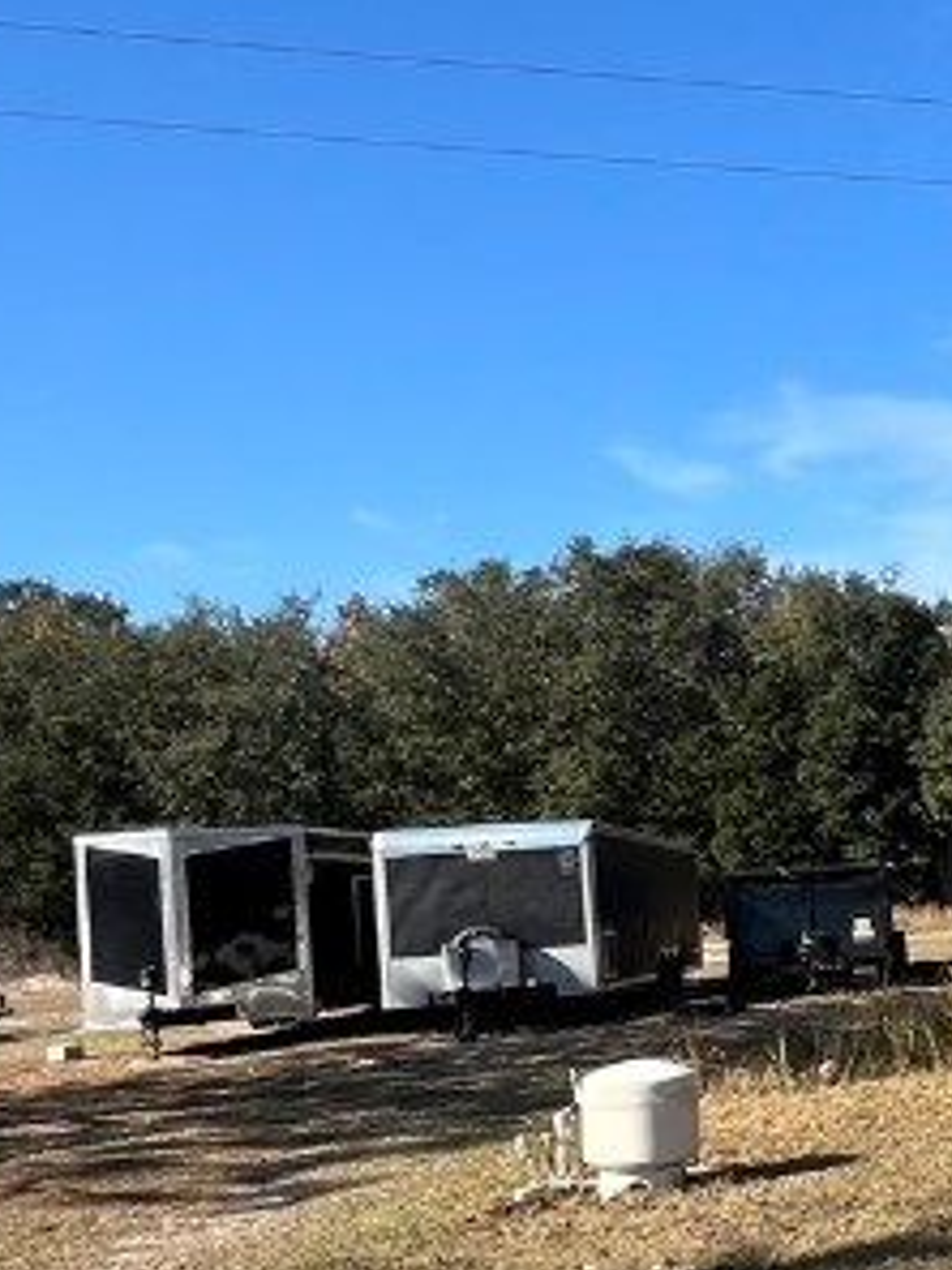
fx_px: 1650
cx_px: 1377
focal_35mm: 45
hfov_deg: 25.4
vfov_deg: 41.4
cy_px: 871
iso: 32
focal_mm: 1.57
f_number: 1.8
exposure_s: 1/1130
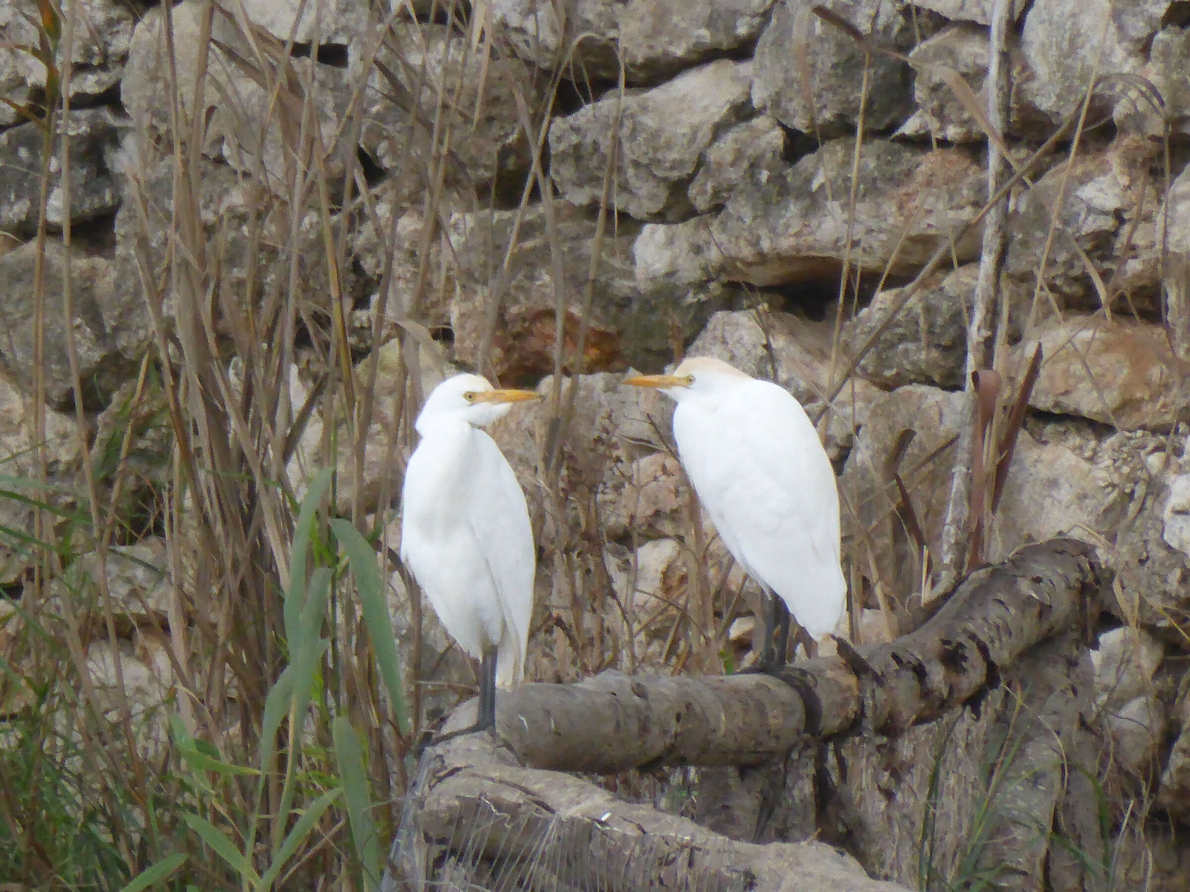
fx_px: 36302
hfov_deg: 1.9
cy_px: 446
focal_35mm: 1056
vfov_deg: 1.4
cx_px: 595
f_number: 6.4
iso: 320
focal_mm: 86
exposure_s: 1/125
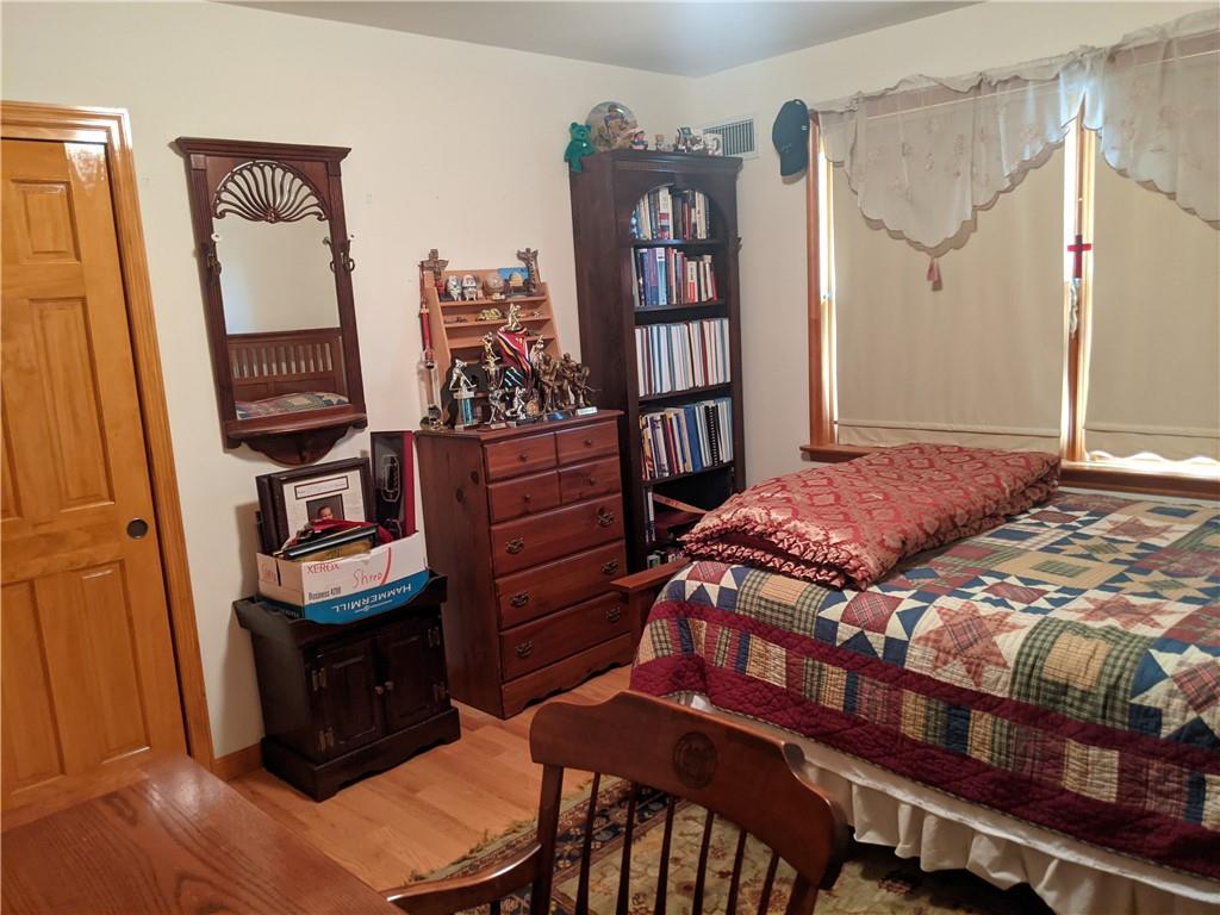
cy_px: 458
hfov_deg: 65.3
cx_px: 610
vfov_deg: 51.4
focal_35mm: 27
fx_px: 952
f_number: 1.8
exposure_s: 1/24
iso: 407
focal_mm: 4.44
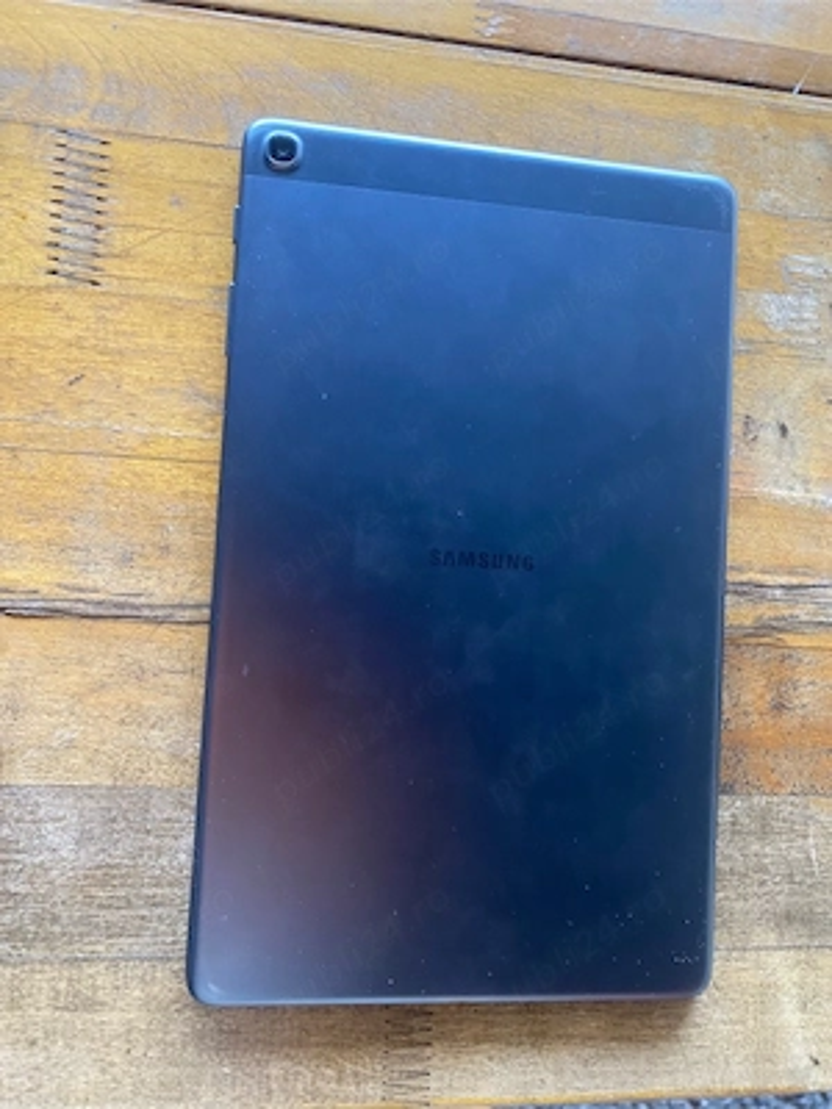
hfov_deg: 53.1
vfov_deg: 67.3
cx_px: 416
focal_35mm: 26
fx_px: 833
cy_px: 554
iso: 200
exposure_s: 1/60
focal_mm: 4.25
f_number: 1.8
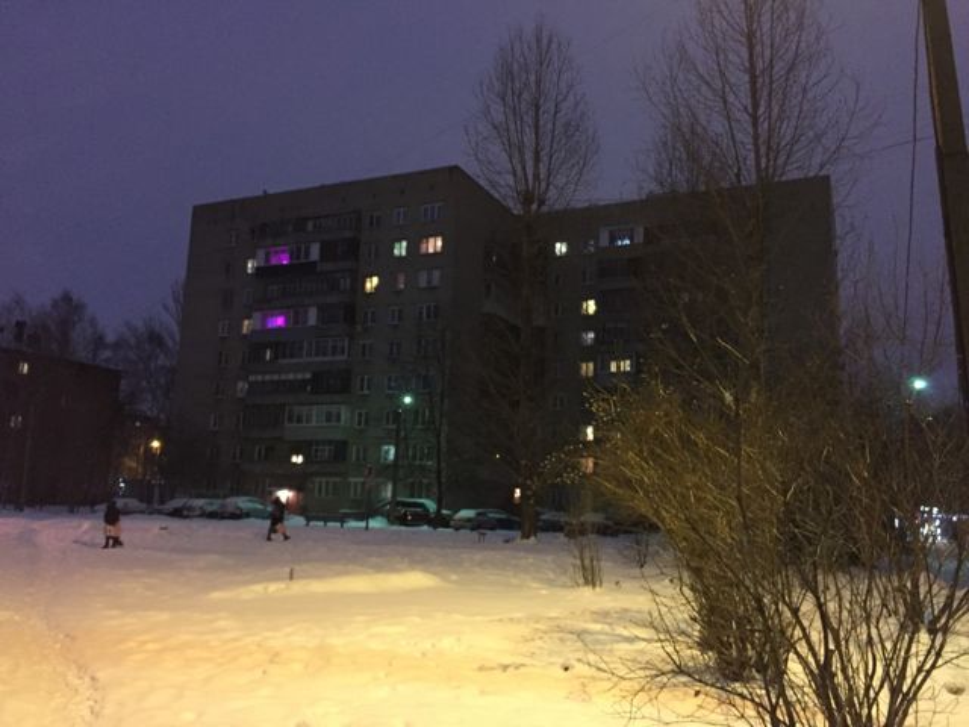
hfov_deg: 61.7
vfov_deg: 48.2
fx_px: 812
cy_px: 364
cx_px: 484
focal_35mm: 29
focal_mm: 4.15
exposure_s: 1/17
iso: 500
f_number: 2.2
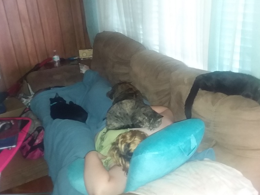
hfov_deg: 52.5
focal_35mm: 35
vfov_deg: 40.6
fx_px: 263
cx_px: 144
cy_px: 115
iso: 200
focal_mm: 2.47
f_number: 1.9
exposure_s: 1/15
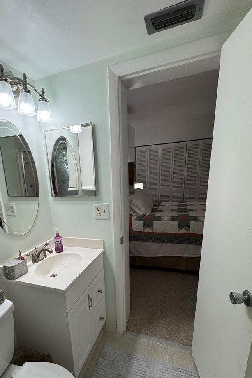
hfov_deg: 63.6
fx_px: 200
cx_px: 93
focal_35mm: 19
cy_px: 230
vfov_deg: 85.6
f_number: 2.2
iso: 64
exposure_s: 1/120
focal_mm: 2.22
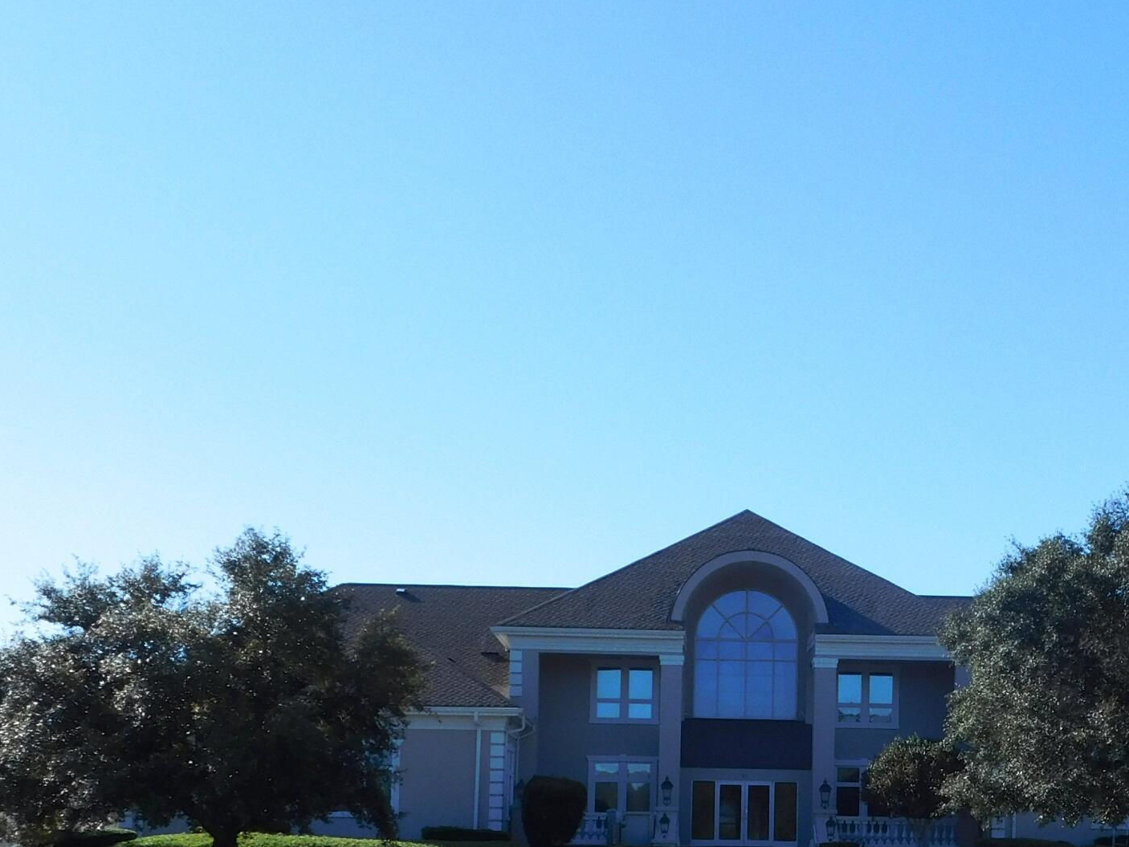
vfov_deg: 22.6
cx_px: 820
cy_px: 694
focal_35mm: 64
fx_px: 2088
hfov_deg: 29.9
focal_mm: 5.3
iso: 125
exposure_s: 1/1250
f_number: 3.2
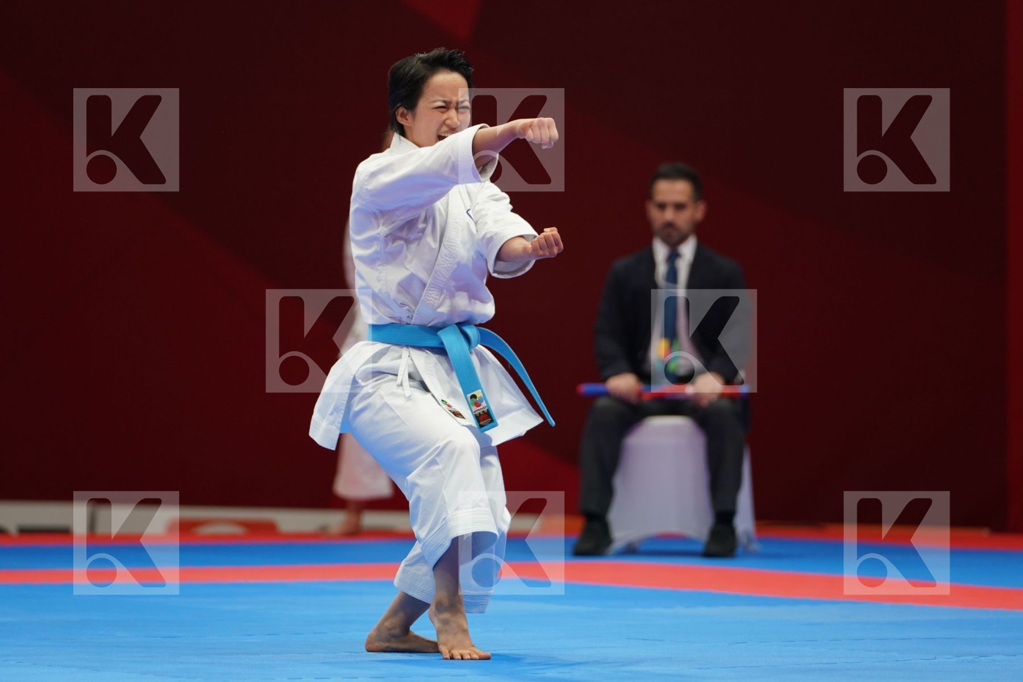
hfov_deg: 8.1
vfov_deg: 5.4
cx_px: 512
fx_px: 7246
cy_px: 341
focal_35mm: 255
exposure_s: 1/500
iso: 1250
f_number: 4
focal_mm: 255
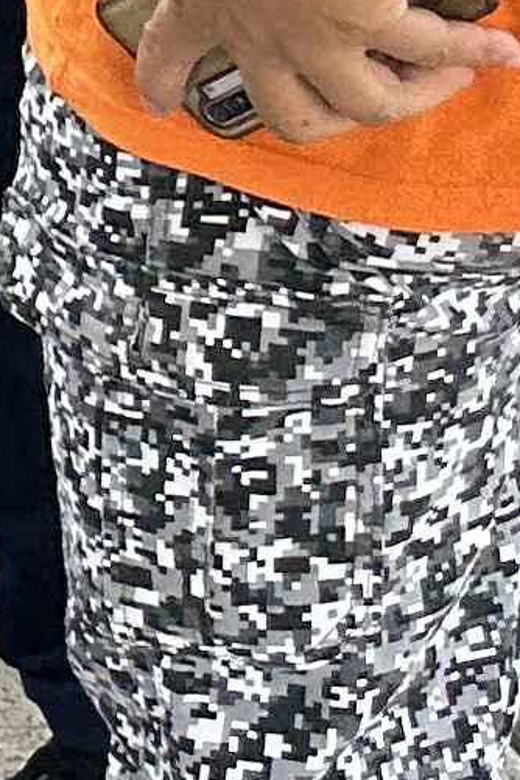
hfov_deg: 5.5
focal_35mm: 201
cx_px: -1879
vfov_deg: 9.5
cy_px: -827
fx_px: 4355
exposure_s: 1/426
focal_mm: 6.86
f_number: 1.78
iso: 80
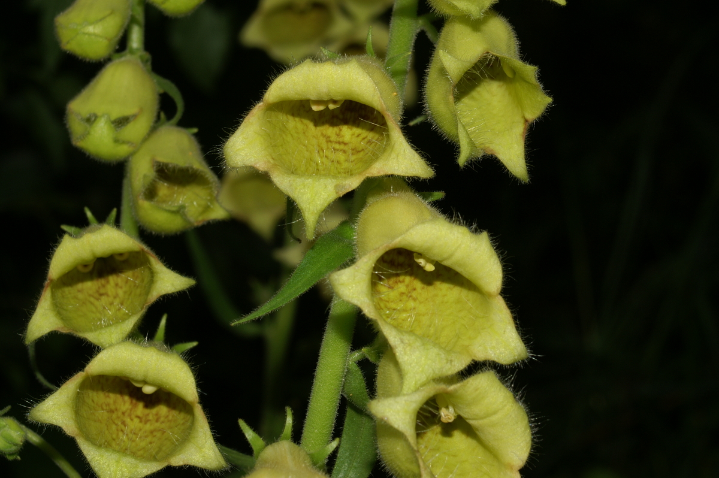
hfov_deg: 17.1
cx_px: 360
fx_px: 2395
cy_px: 239
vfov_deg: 11.4
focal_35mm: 120
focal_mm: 80
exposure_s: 1/125
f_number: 22
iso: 100
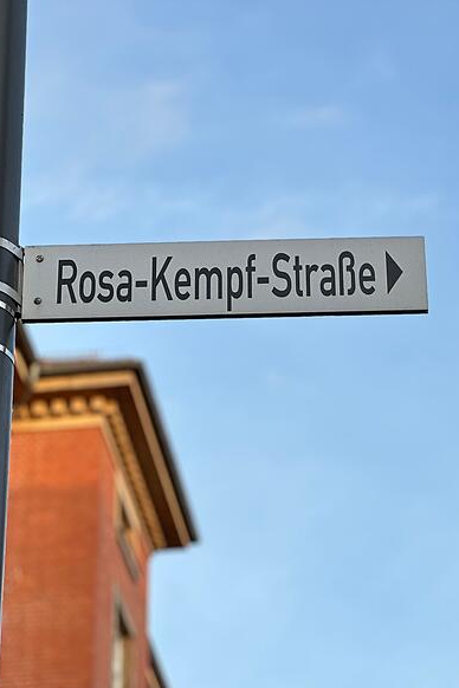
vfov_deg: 18.6
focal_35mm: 110
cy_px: 352
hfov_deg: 12.4
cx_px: 305
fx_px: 2104
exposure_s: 1/121
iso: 32
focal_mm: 9
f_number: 2.8
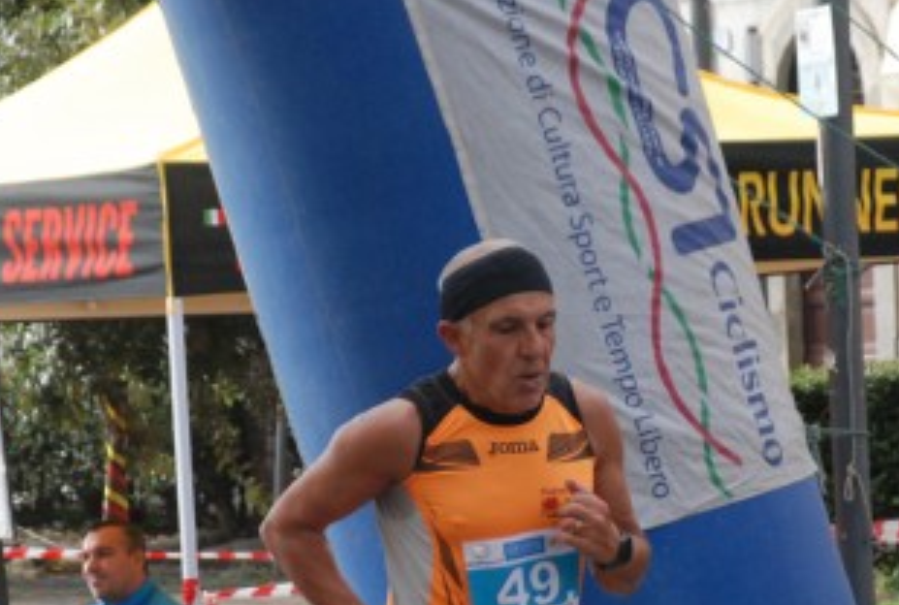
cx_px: 480
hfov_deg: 8.8
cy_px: 574
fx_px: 5836
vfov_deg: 5.9
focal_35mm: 233
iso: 1000
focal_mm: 80
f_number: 5.6
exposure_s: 1/1000
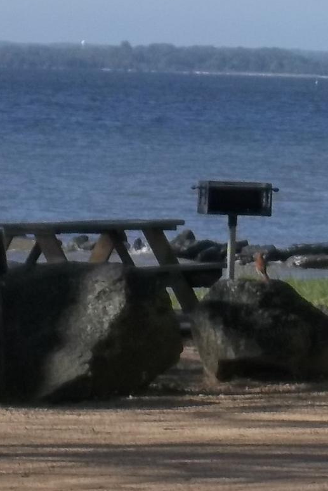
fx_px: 5068
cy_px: 61
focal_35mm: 371
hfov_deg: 3.7
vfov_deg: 5.5
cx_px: 464
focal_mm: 24.5
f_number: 5.9
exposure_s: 1/500
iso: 80
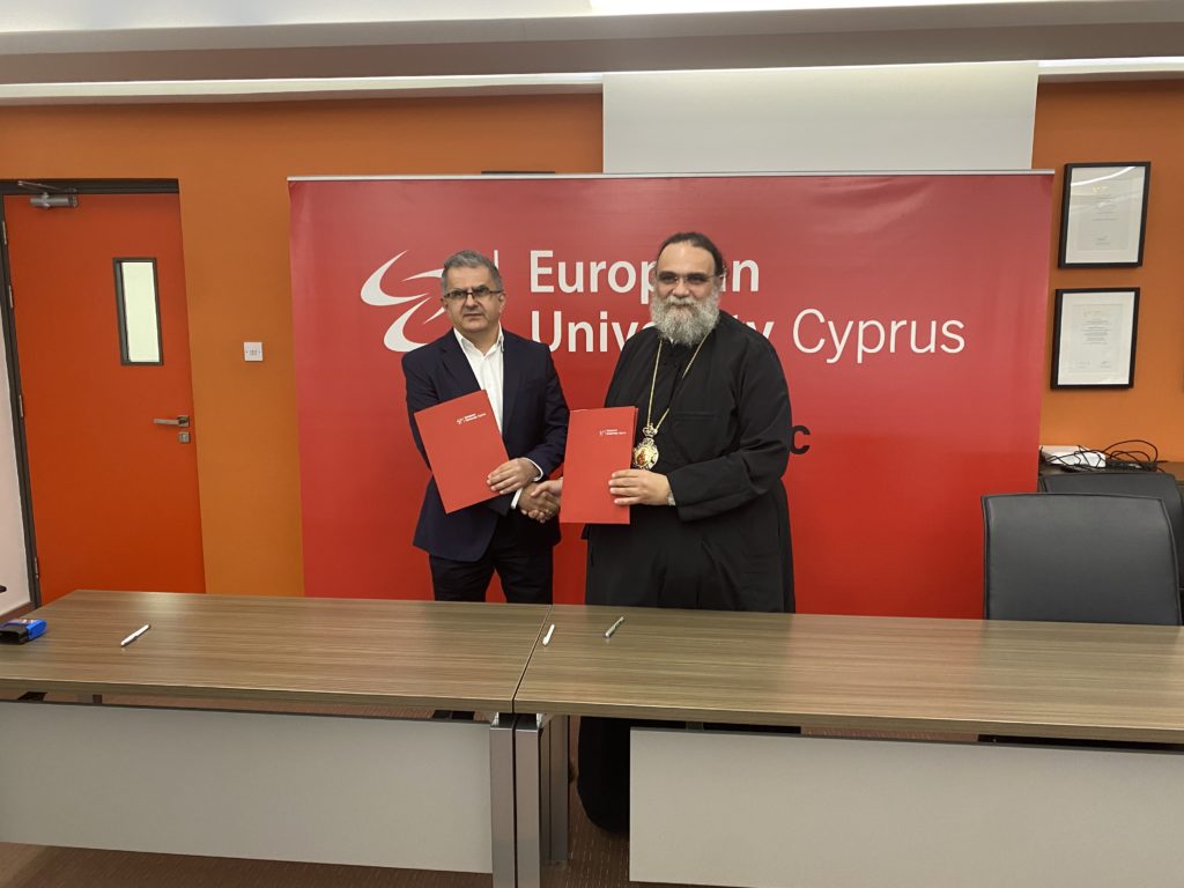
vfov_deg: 53.1
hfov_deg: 67.3
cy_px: 444
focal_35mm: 26
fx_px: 889
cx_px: 592
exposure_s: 1/50
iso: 160
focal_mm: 4.25
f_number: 1.8
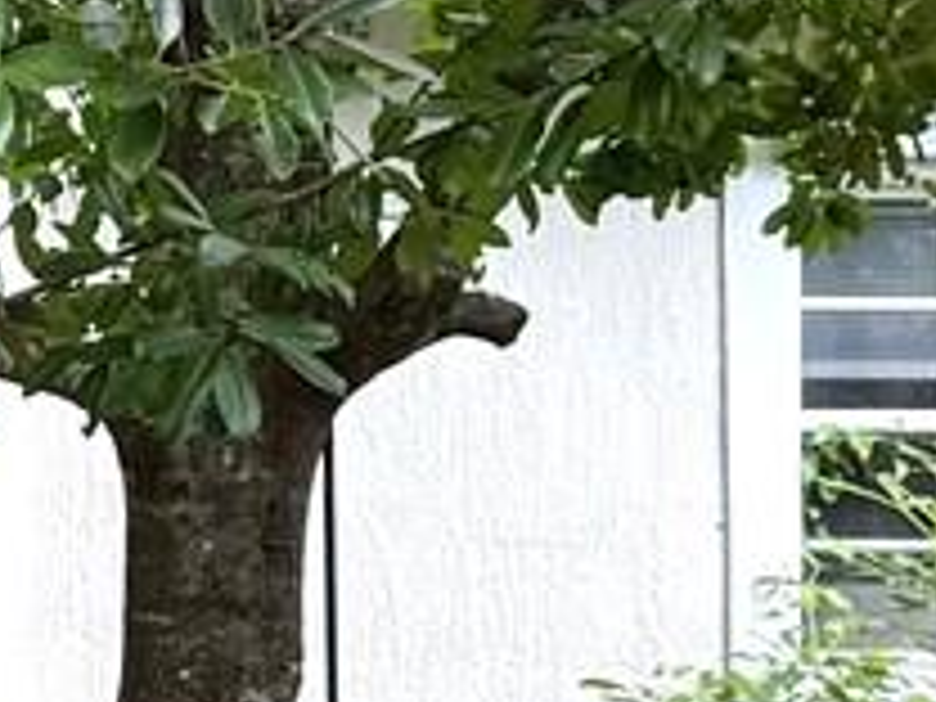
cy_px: 662
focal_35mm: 185
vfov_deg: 8.0
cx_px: -1215
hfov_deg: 9.6
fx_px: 5002
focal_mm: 6.76
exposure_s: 1/203
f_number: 1.78
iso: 200
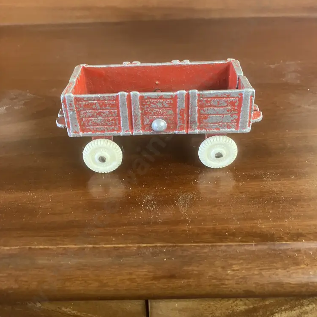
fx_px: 352
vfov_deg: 48.3
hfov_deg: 48.4
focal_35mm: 34
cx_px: 162
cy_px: 137
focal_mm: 3.99
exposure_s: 1/25
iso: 400
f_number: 1.8
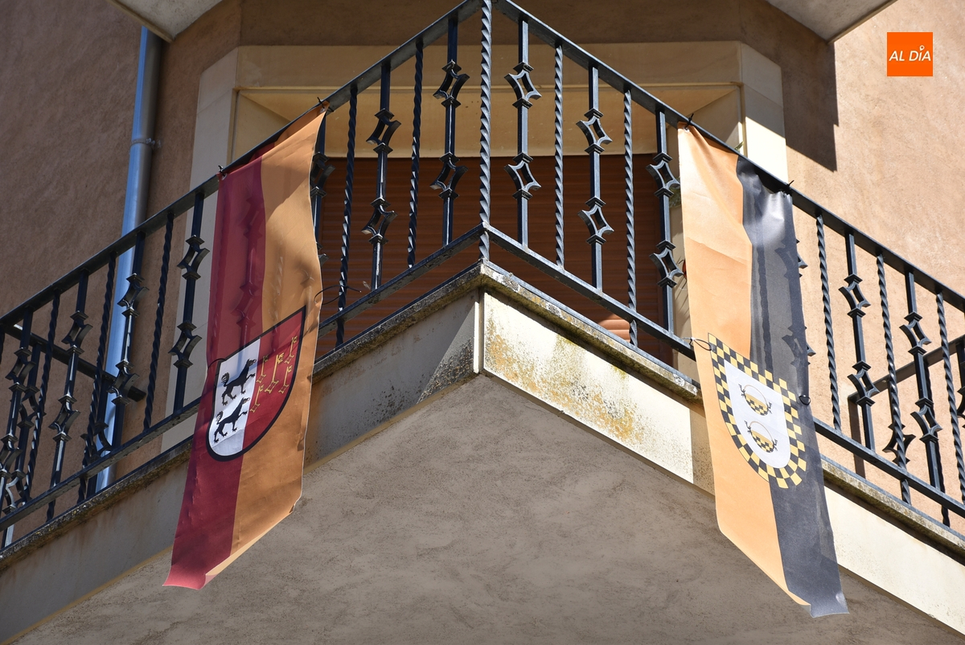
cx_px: 482
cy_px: 322
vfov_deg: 14.7
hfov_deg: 21.9
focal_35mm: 93
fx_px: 2495
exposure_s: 1/400
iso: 100
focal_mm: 62
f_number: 5
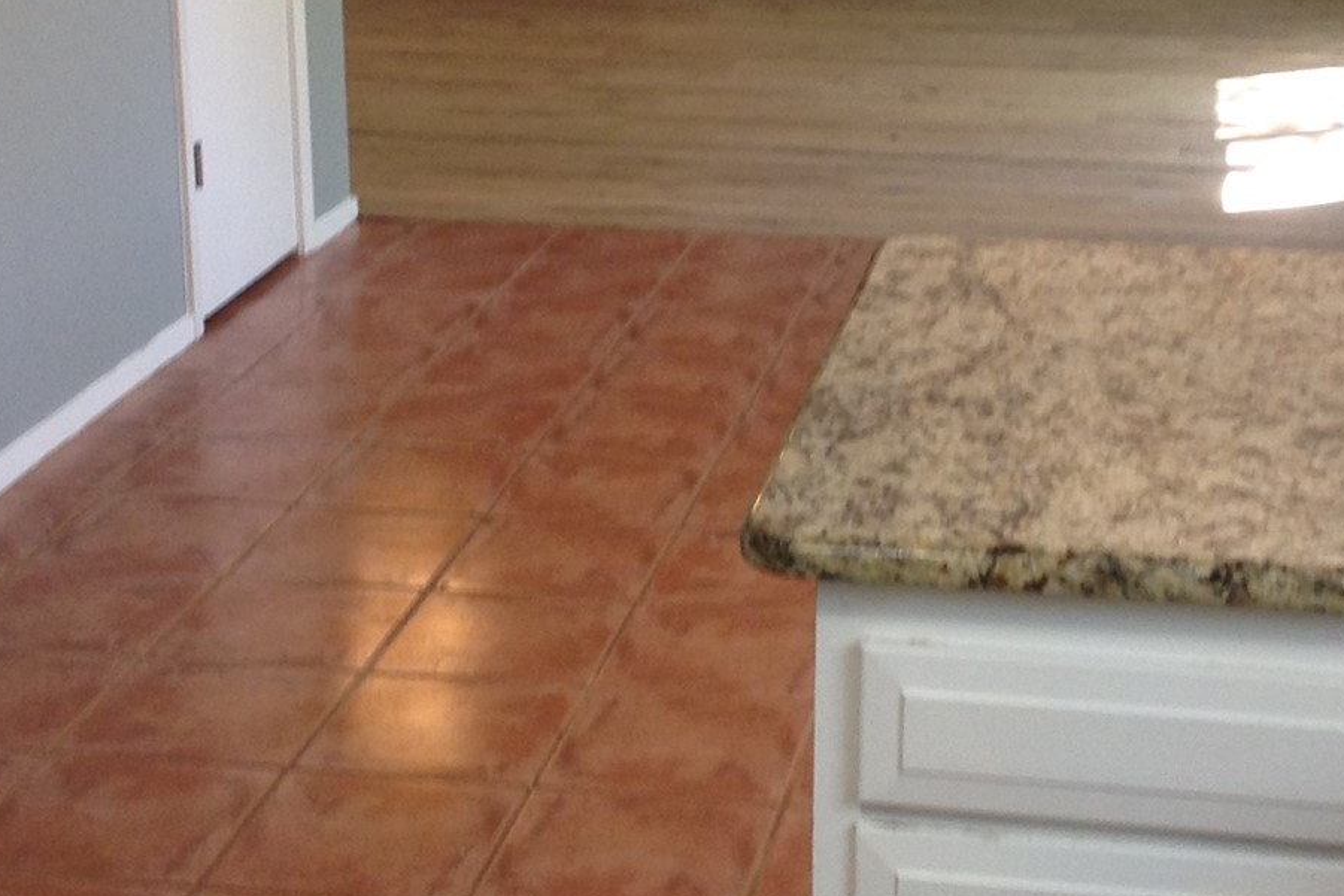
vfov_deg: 17.5
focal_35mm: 78
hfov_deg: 26.0
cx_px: 746
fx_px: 2912
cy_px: 316
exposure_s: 1/24
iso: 50
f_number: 2.4
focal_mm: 3.3
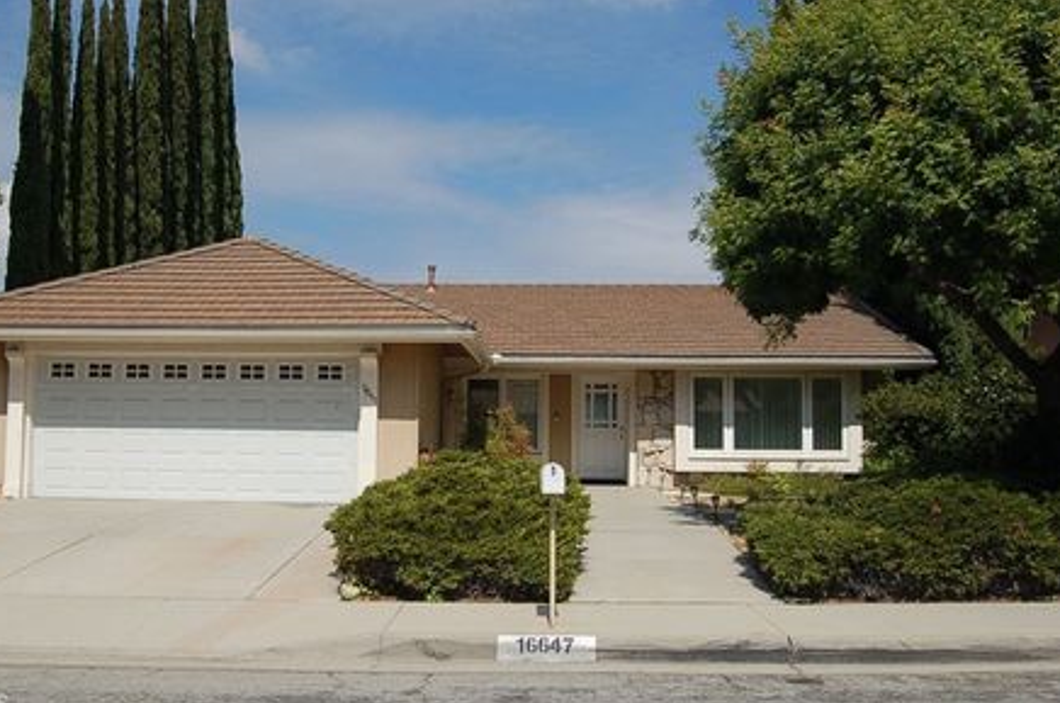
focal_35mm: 40
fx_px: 1163
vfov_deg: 33.6
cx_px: 459
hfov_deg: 48.9
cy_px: 319
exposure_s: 1/400
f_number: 10
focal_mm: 23
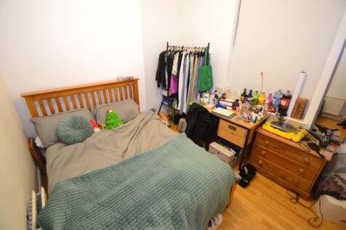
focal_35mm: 15
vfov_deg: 77.3
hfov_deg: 100.4
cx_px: 173
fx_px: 144
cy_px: 115
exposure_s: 1/5
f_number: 3.5
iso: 800
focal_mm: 10
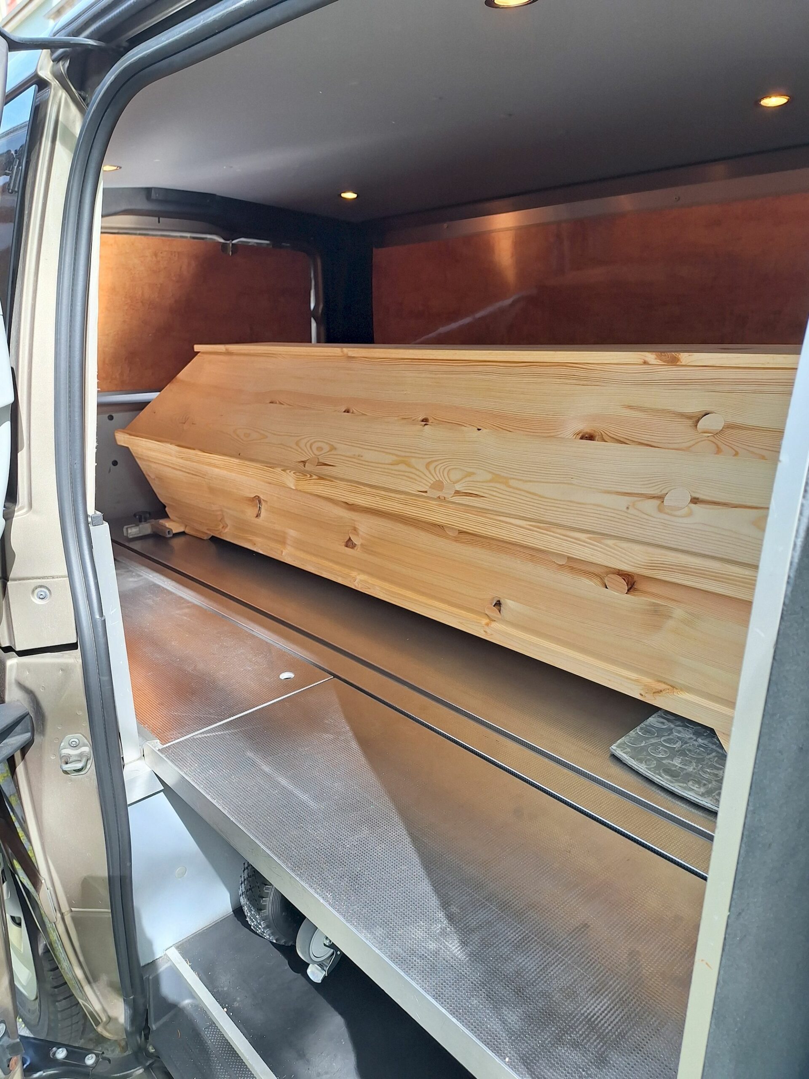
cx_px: 404
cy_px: 540
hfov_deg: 58.9
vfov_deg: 73.9
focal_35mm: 23
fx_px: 717
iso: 40
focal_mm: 5.54
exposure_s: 1/217
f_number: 1.8
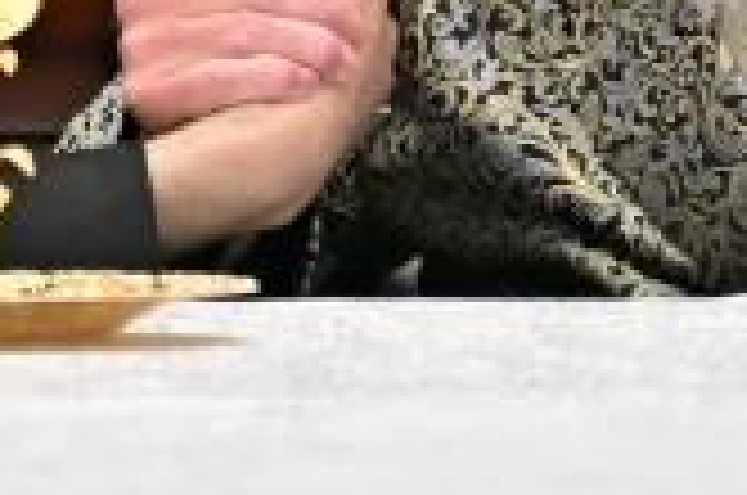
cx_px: 248
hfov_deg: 1.1
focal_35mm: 1854
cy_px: -868
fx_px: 38396
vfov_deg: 0.7
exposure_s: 1/640
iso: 400
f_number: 2.8
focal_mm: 200
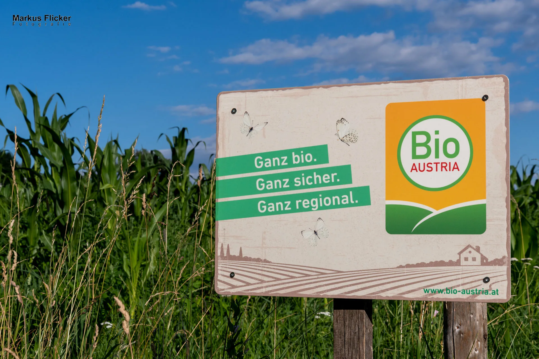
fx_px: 898
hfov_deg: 33.4
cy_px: 180
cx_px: 270
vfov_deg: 22.6
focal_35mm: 60
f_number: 11
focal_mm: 40
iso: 200
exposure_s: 1/500
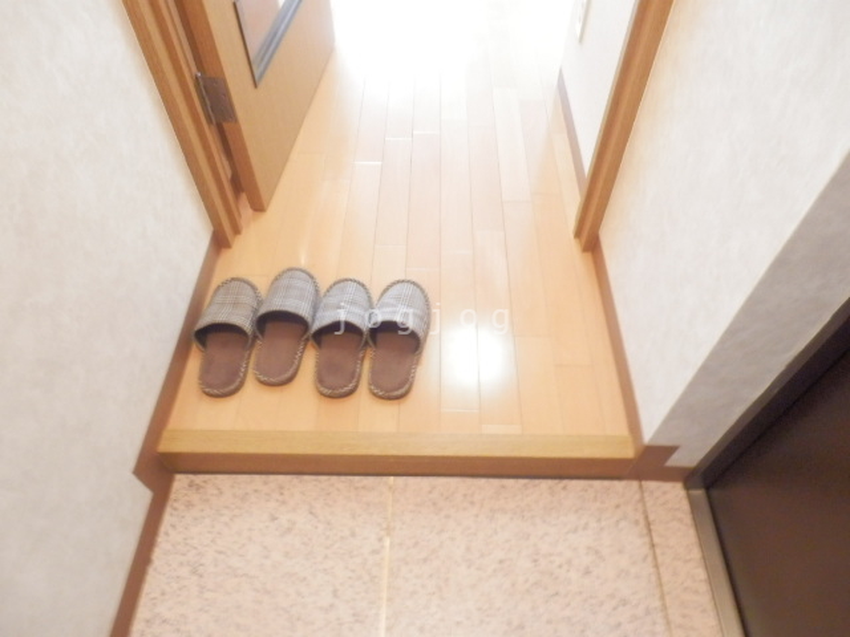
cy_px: 318
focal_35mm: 24
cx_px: 425
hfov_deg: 71.6
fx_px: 589
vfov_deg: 56.8
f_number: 3
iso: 800
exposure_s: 1/13
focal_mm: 4.2
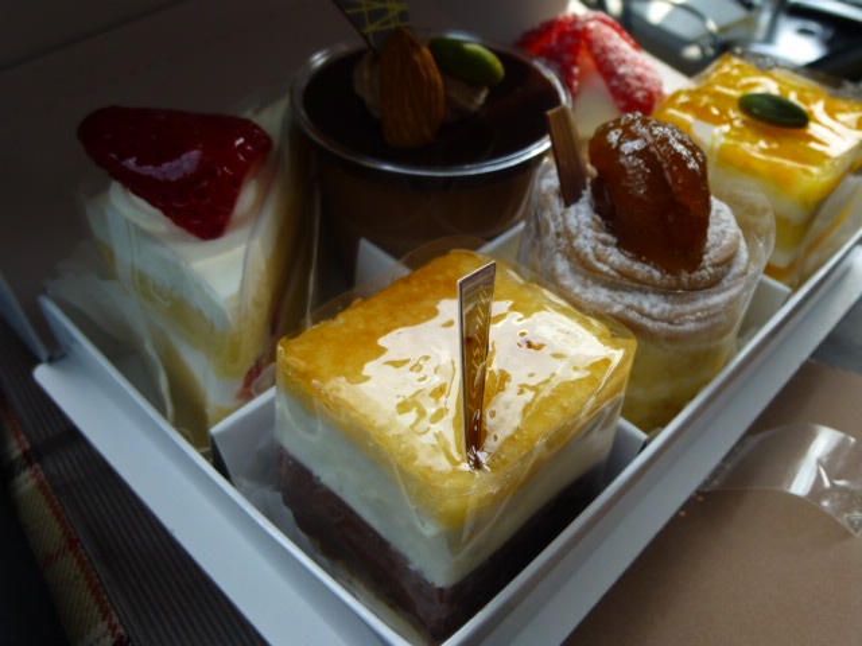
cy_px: 323
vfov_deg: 48.2
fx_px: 722
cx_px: 431
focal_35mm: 29
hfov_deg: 61.7
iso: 100
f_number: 3.3
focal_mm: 5.2
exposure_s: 1/250
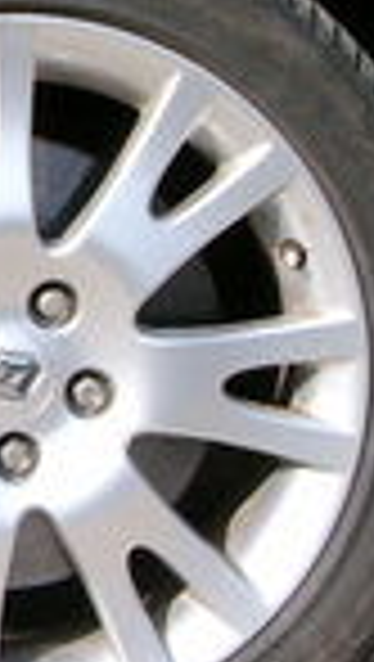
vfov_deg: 14.2
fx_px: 2637
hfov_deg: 7.9
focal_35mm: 150
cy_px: 115
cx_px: -243
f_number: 5
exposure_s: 1/500
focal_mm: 7.6
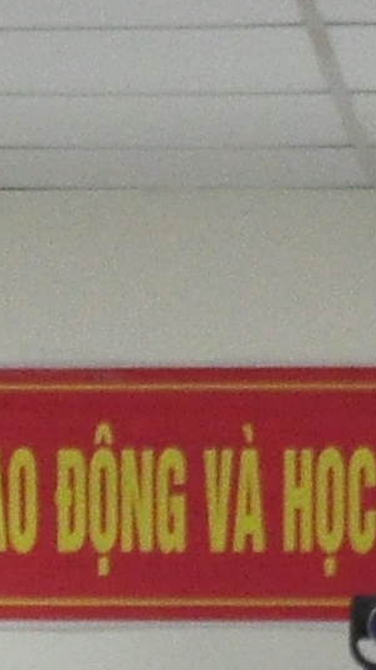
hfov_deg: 3.0
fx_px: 7183
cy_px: 1778
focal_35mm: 405
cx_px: 260
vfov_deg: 5.1
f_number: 5.6
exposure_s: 1/60
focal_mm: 32
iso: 1600
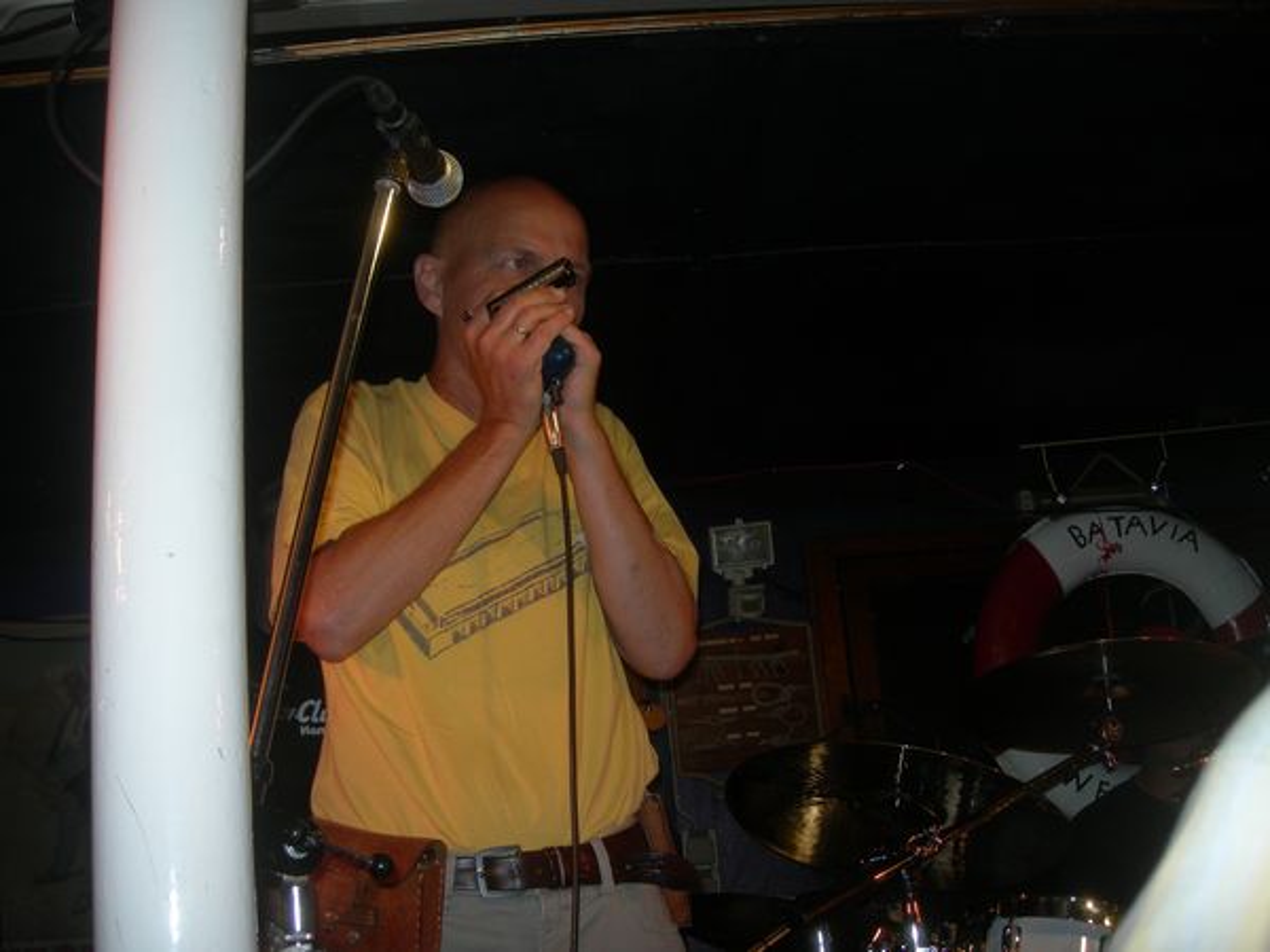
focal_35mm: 38
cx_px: 635
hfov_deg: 49.0
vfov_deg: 37.7
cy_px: 476
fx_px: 1394
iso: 50
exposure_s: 1/60.1
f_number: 2.8
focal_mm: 7.8
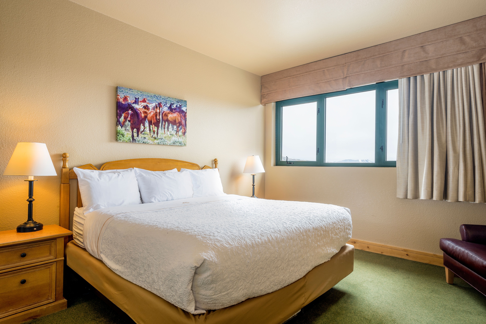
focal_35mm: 20
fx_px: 270
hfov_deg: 84.0
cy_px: 162
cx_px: 243
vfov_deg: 61.9
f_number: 5.6
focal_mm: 20
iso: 50
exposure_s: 1/250
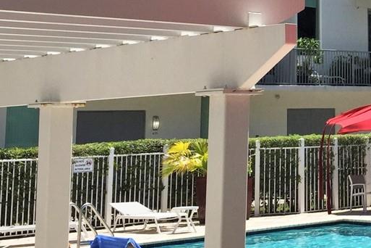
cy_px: -41
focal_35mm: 94
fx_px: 969
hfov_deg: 20.0
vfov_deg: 14.2
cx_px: 474
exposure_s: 1/2475
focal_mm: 4.15
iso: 32
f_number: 2.2
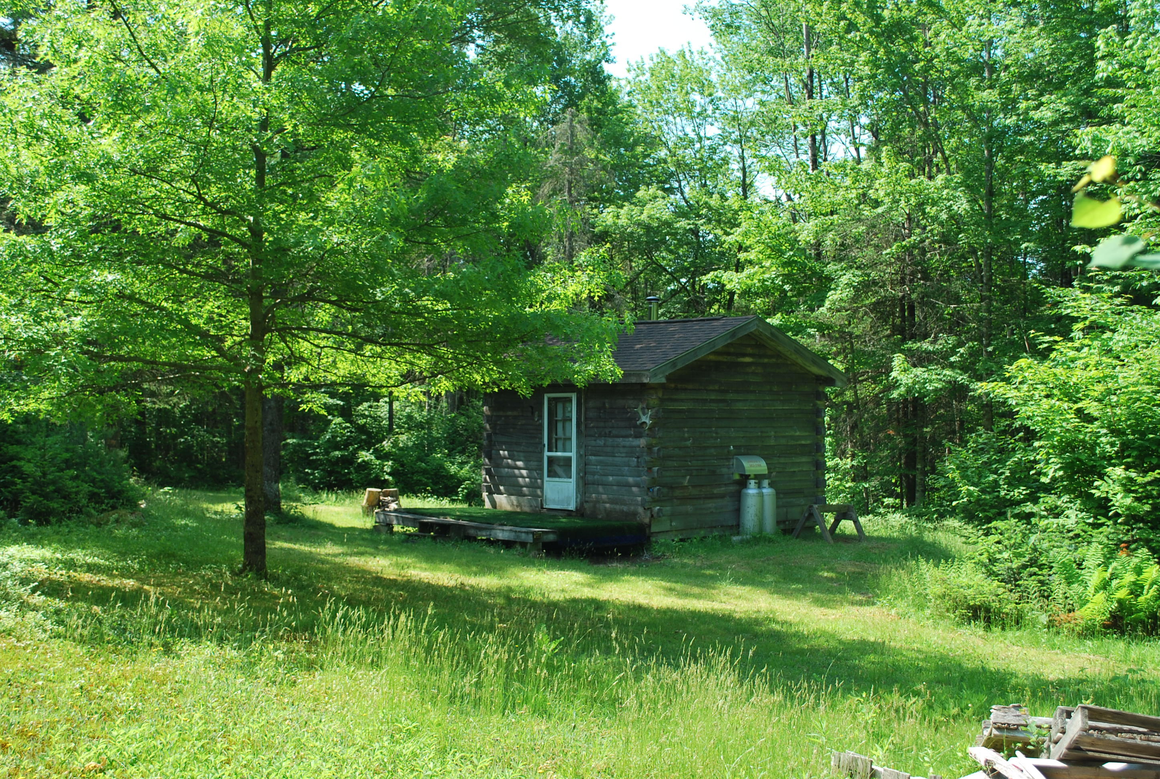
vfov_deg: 34.4
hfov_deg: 49.5
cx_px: 580
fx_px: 1259
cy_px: 390
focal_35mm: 39
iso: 100
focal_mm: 26
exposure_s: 1/125
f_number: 5.6
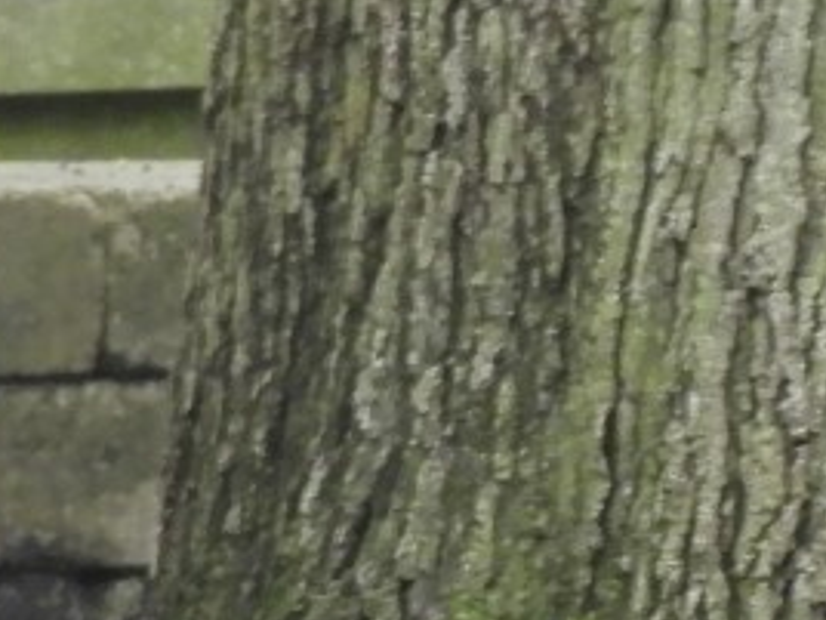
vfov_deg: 0.8
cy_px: 3
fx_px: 46196
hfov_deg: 1.0
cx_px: -1276
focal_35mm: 1936
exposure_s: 1/100
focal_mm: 64.5
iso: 400
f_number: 5.6
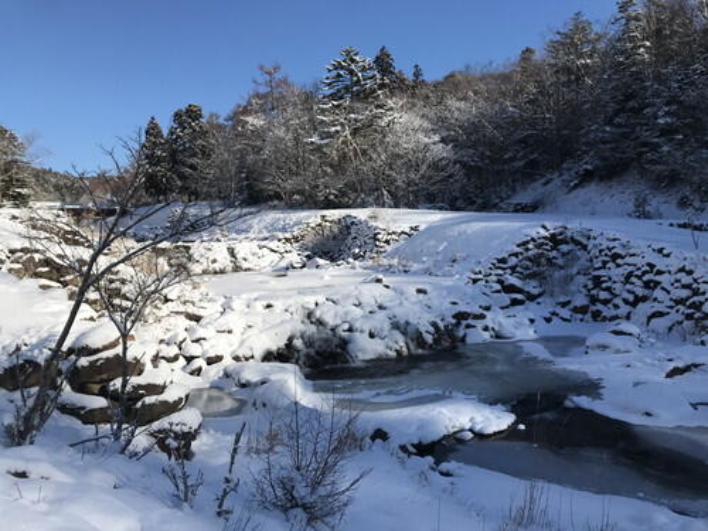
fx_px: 573
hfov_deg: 63.4
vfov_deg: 49.7
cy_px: 266
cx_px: 354
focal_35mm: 28
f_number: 1.8
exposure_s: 1/3546
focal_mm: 3.99
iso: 20
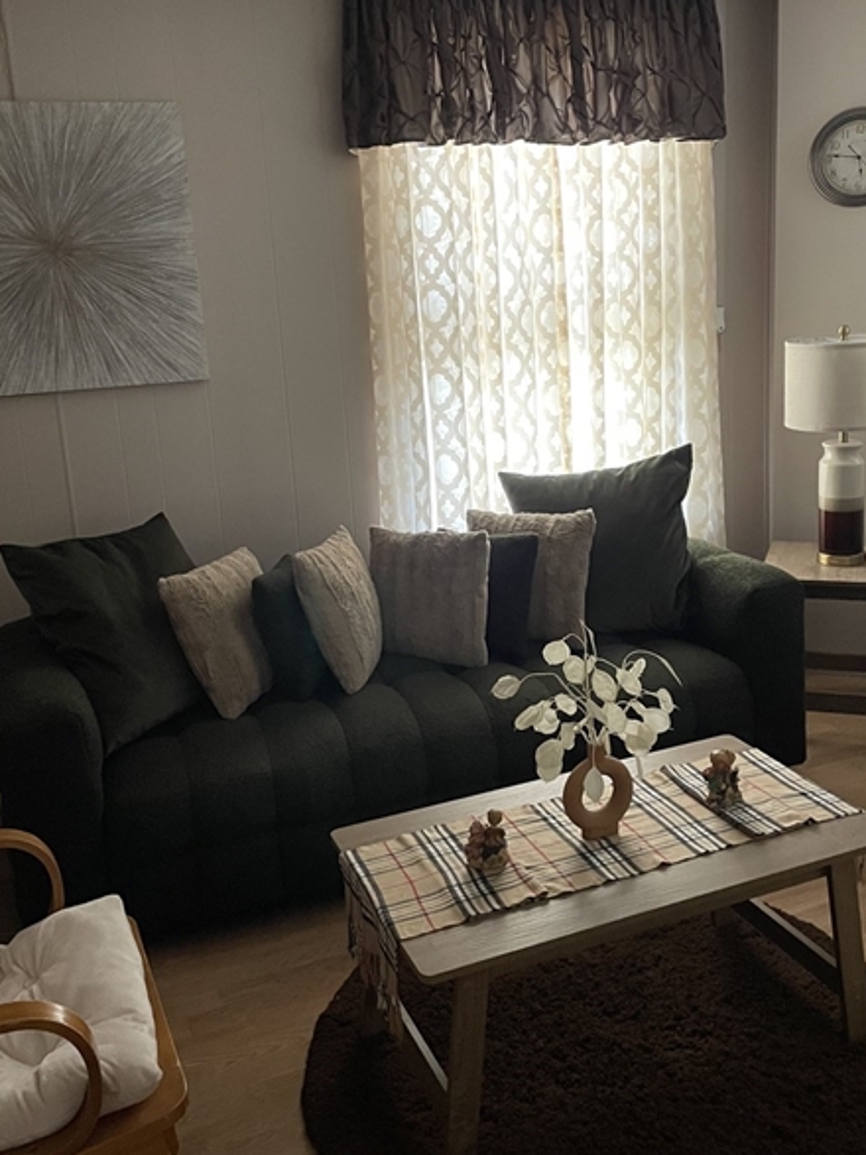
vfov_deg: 53.9
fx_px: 1135
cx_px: 463
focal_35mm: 34
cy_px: 521
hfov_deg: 41.8
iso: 640
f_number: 1.6
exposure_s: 1/38
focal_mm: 4.2
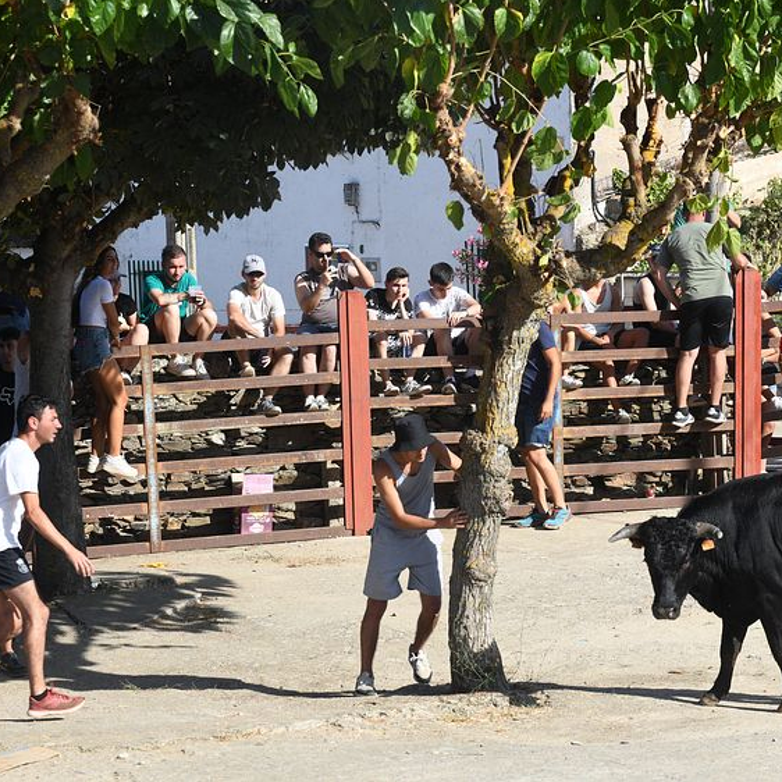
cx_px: 420
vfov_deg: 12.9
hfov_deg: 12.9
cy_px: 389
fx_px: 3450
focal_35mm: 135
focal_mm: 105
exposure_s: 1/320
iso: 200
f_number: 7.1
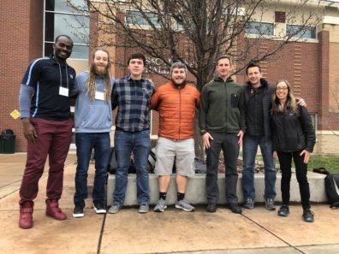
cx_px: 170
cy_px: 127
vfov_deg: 49.7
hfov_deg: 63.4
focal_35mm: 28
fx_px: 274
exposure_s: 1/277
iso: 20
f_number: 1.8
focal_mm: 3.99
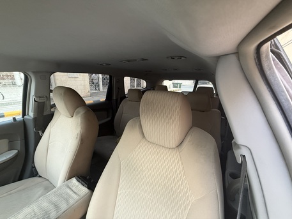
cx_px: 146
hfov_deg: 102.0
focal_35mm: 14
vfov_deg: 85.7
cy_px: 110
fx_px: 118
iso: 500
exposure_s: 1/60
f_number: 2.2
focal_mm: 2.22
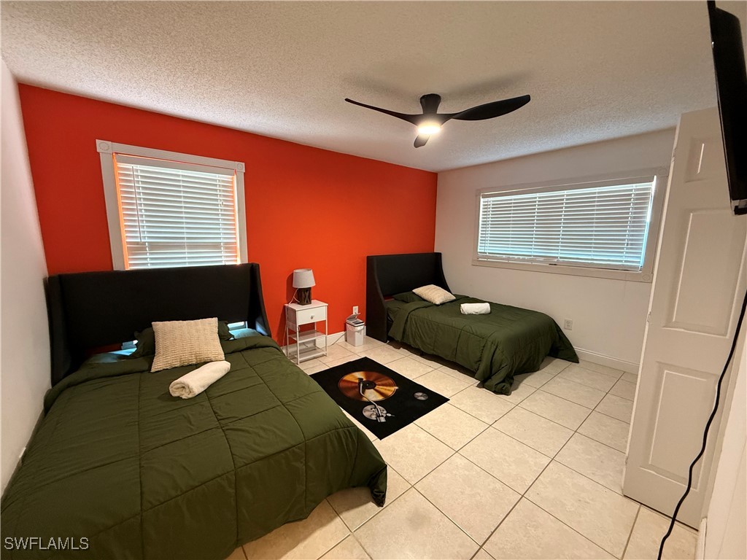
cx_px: 374
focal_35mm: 14
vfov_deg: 85.7
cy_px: 280
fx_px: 302
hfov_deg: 102.1
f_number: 2.2
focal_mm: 2.22
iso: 500
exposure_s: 1/60
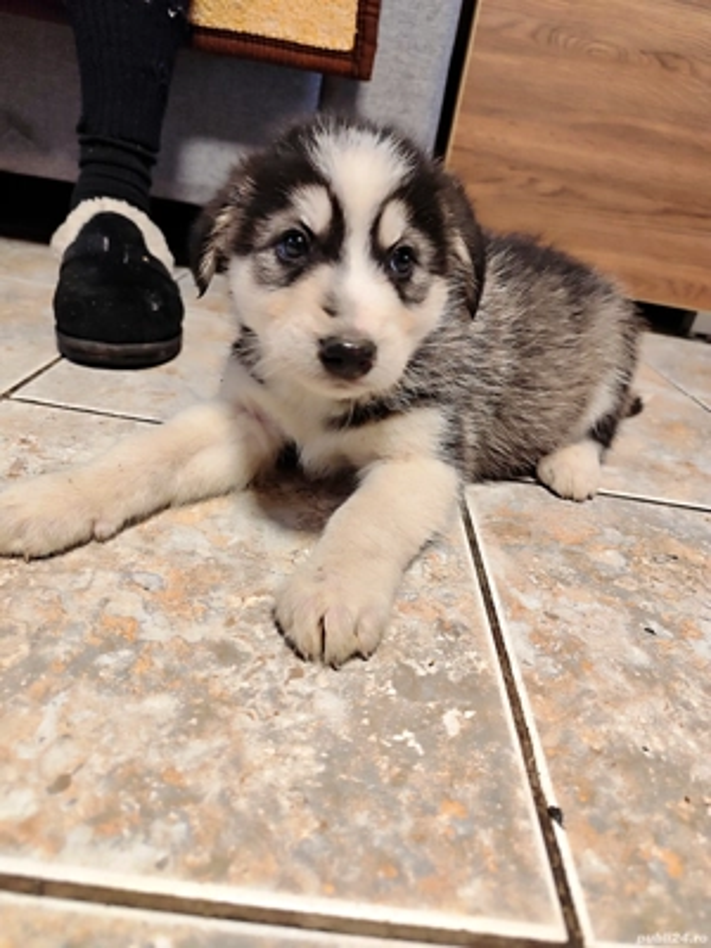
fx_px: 630
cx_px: 356
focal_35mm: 23
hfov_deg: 58.9
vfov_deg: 73.9
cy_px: 474
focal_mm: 6.19
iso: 1250
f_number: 1.65
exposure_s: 1/25
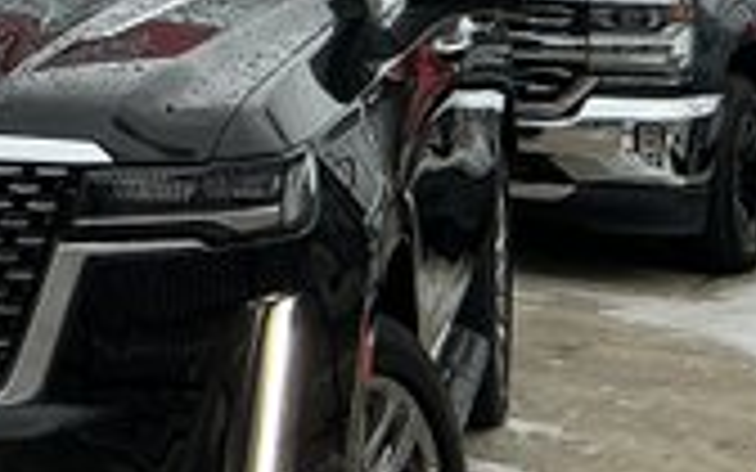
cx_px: -446
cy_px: -346
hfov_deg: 14.5
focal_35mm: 132
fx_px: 2720
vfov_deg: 9.5
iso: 25
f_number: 1.8
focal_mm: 3
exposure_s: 1/383
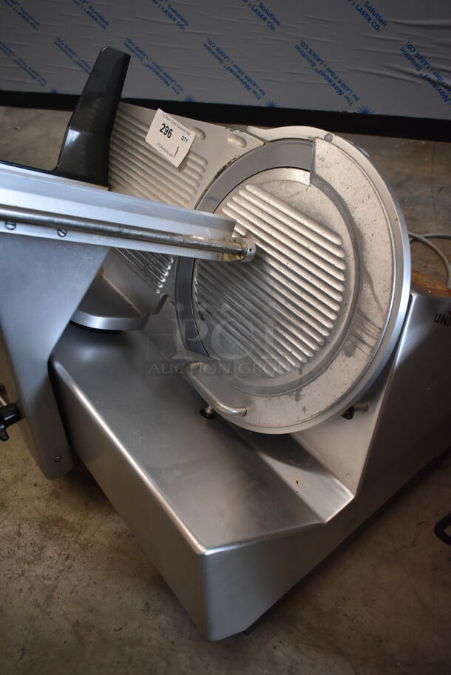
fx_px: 563
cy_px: 338
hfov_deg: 43.7
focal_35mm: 30
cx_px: 226
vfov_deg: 61.9
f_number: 3.5
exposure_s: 1/125
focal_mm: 20
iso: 1250
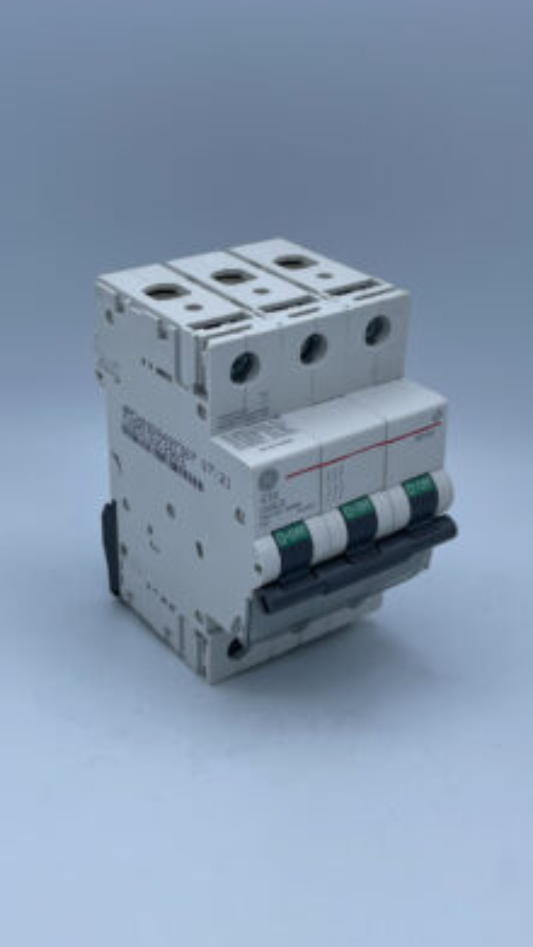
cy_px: 472
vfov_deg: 66.1
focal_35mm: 29
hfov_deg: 40.2
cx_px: 264
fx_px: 728
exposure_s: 1/2564
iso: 50
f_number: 1.6
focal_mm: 4.2
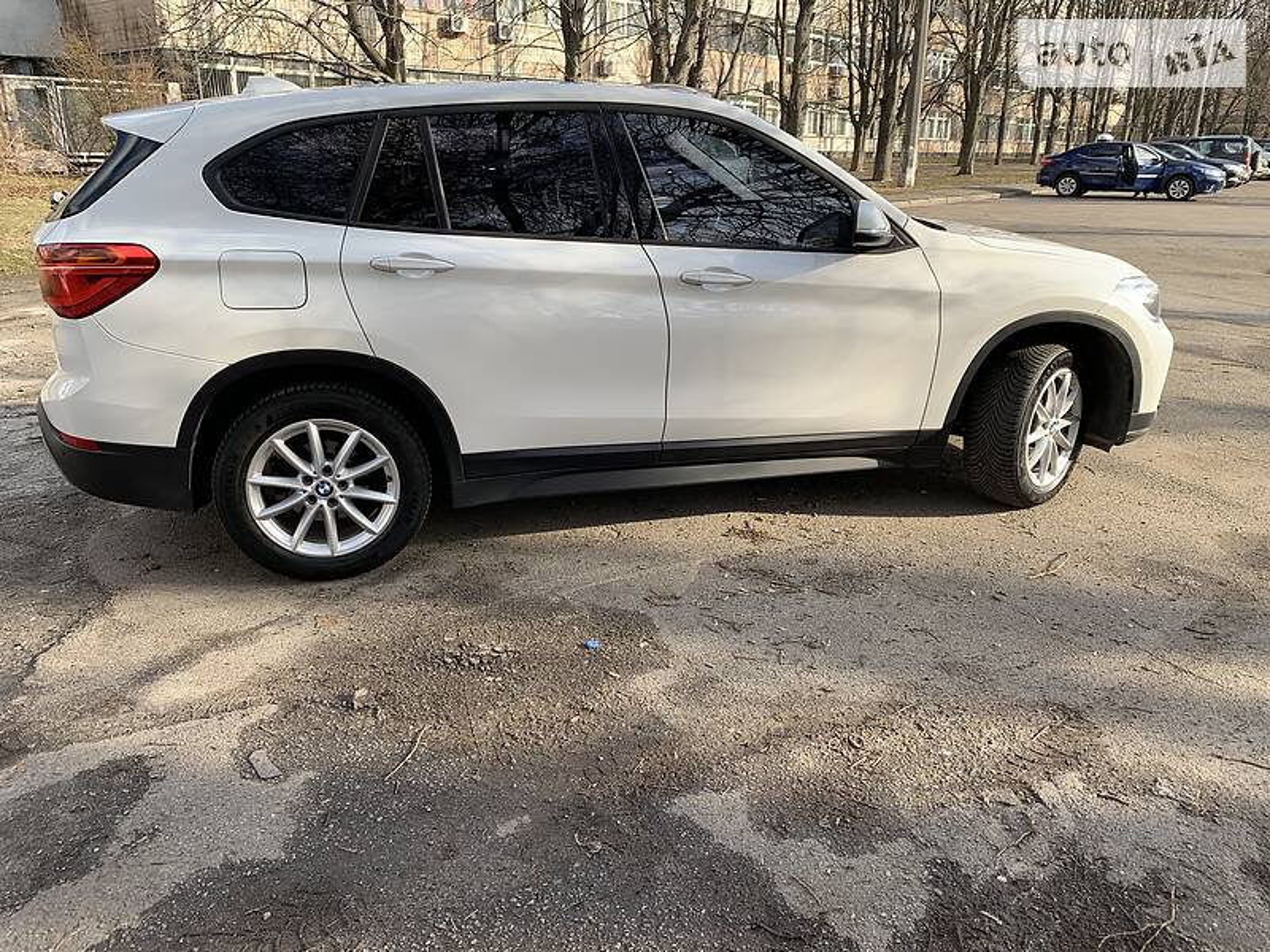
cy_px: 476
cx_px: 635
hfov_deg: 67.3
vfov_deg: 53.1
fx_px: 954
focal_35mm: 26
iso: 25
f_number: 1.8
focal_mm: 4.2
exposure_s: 1/433
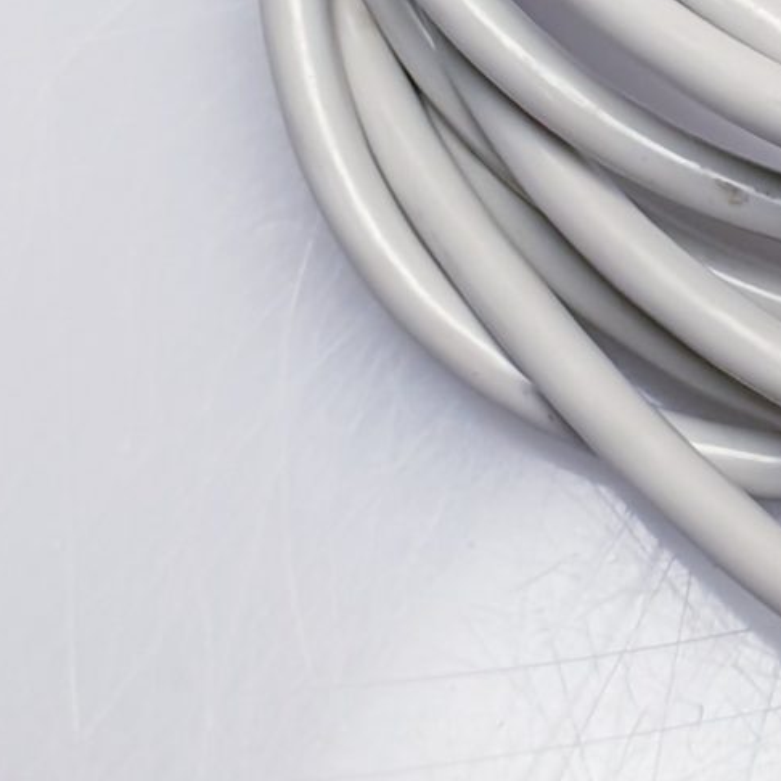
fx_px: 3089
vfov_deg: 13.9
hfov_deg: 13.6
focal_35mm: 121
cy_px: -182
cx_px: 1165
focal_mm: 4.3
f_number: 2.4
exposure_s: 1/100
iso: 50
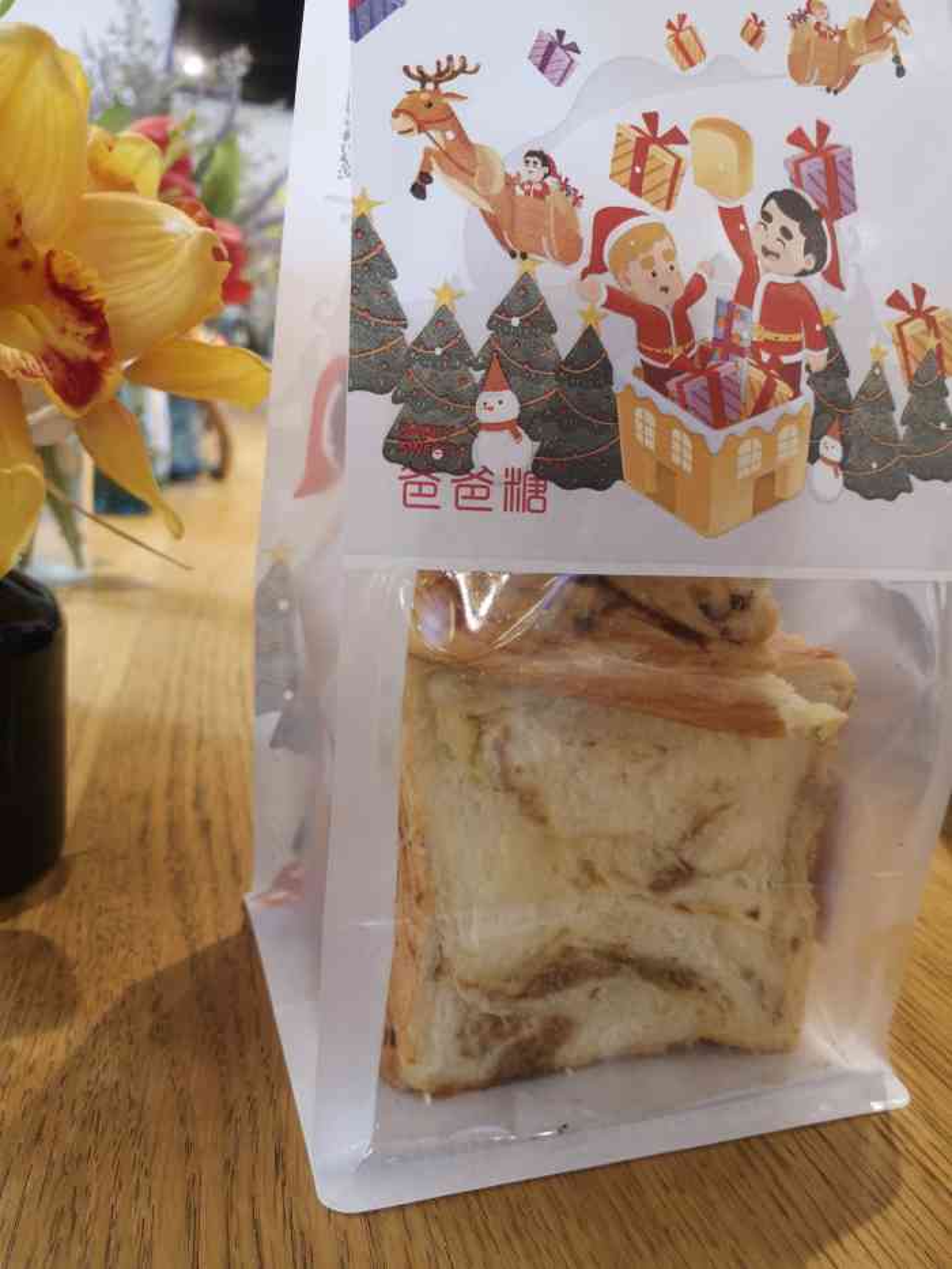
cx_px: 476
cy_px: 634
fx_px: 990
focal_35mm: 27
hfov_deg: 51.4
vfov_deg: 65.3
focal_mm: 3.95
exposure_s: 1/30
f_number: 1.8
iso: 160
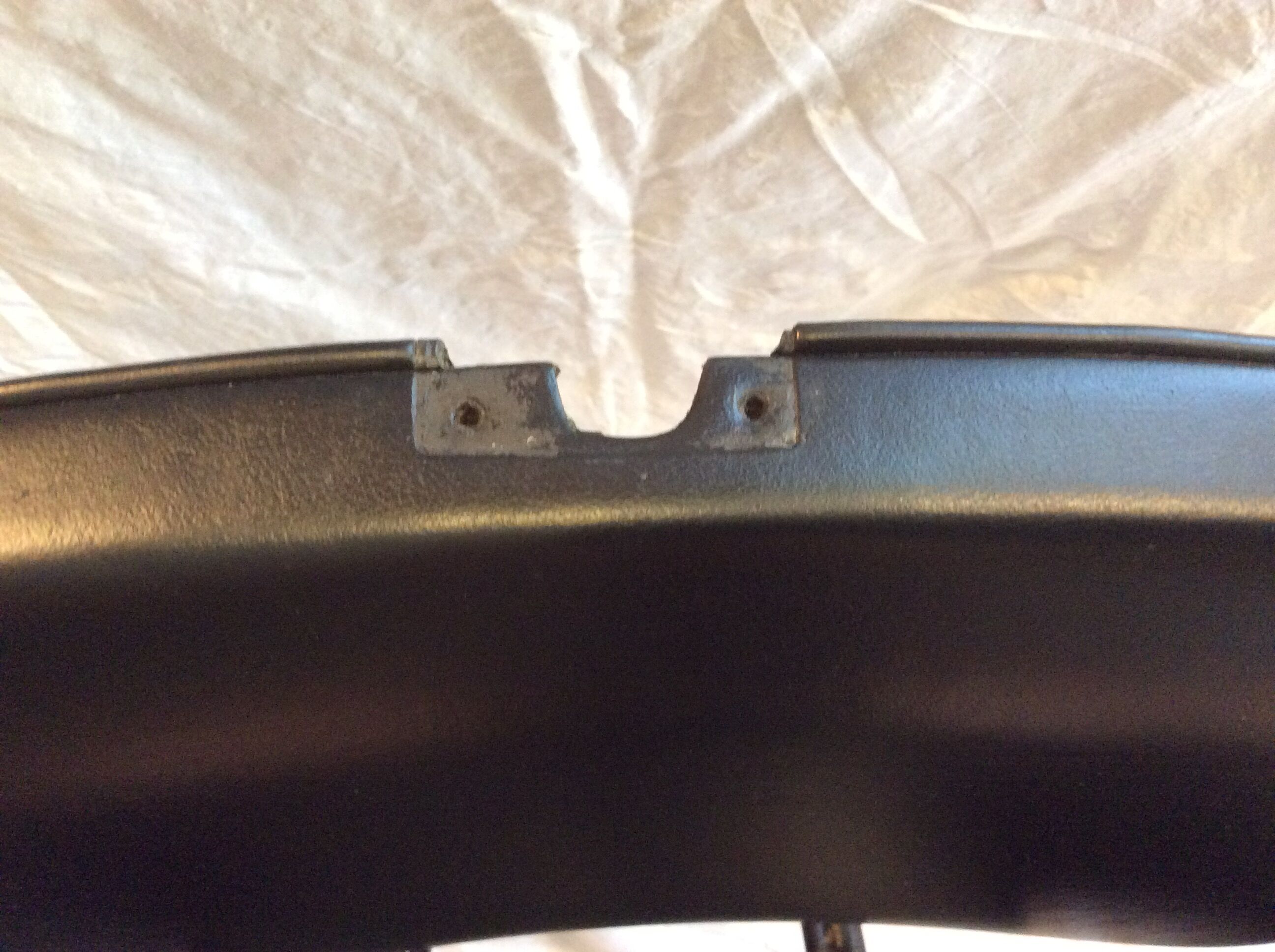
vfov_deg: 44.1
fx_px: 1177
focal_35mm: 32
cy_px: 476
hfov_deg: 56.9
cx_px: 638
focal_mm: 3.3
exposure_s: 1/15
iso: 320
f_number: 2.4
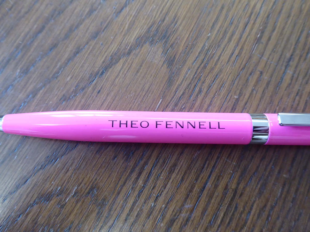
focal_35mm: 29
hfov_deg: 61.7
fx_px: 260
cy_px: 116
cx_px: 155
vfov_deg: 48.2
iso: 400
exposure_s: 1/30
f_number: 3.5
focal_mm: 5
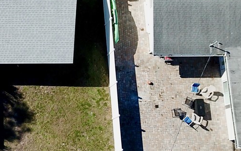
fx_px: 571
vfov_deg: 15.0
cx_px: -41
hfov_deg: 22.2
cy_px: 44
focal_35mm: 87
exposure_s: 1/1443
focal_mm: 4.73
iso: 100
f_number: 2.2
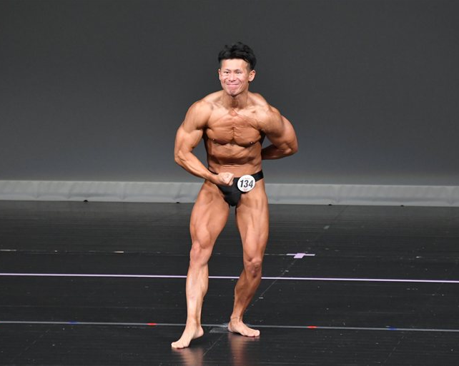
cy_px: 183
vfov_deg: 4.0
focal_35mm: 391
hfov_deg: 5.0
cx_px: 234
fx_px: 5309
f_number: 5.6
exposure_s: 1/400
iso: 4000
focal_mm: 230
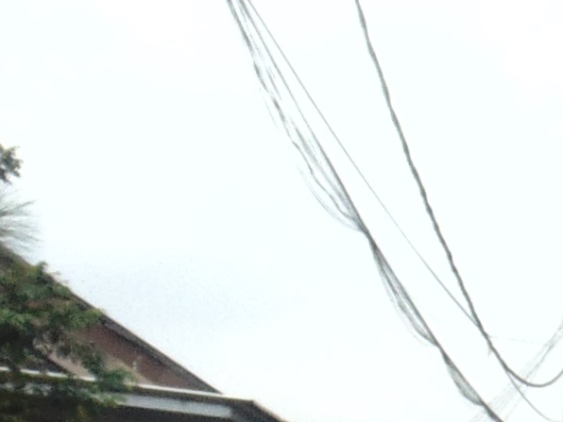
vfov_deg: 9.6
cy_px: 513
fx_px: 2488
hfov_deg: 12.2
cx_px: 868
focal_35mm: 153
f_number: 3
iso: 80
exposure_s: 1/640
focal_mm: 4.5
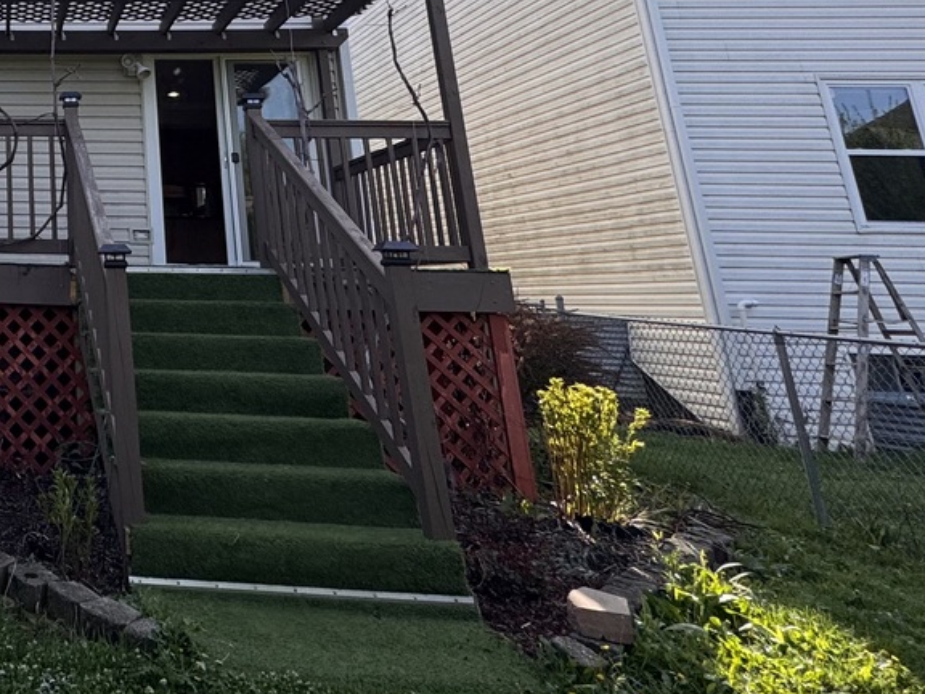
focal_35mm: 35
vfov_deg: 36.7
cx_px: -93
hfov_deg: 41.7
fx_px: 935
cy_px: 8
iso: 40
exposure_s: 1/968
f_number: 2.2
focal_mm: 2.22
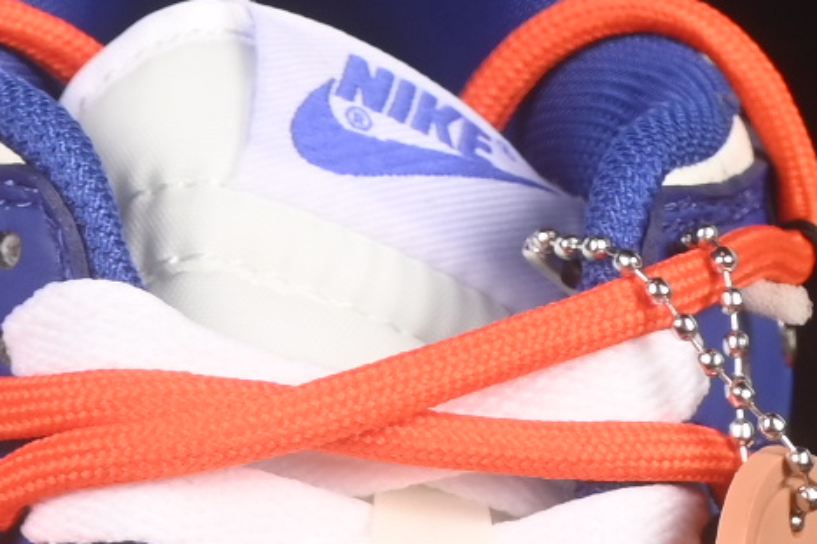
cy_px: 1186
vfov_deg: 3.0
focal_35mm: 447
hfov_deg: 4.6
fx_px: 10140
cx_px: -254
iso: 160
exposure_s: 1/80
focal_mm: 50
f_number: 7.1
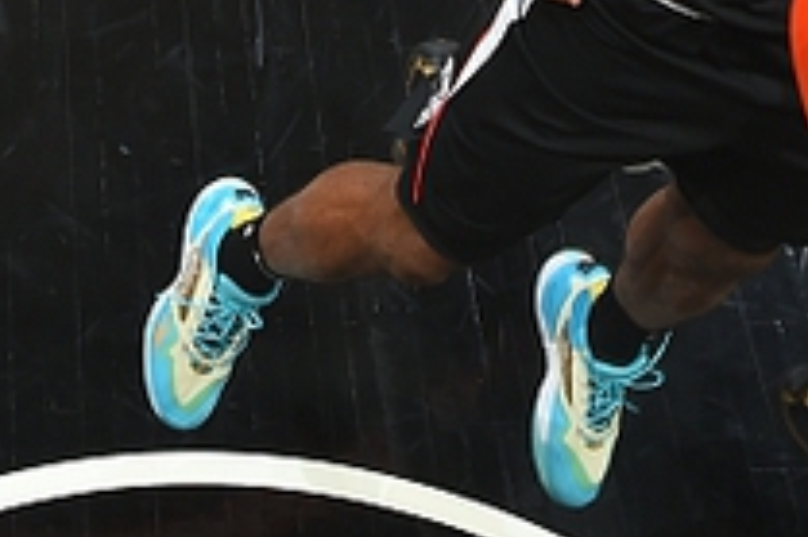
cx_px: -81
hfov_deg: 19.6
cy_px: -498
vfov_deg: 12.3
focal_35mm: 100
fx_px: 2243
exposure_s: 1/250
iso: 500
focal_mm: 22
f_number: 7.1
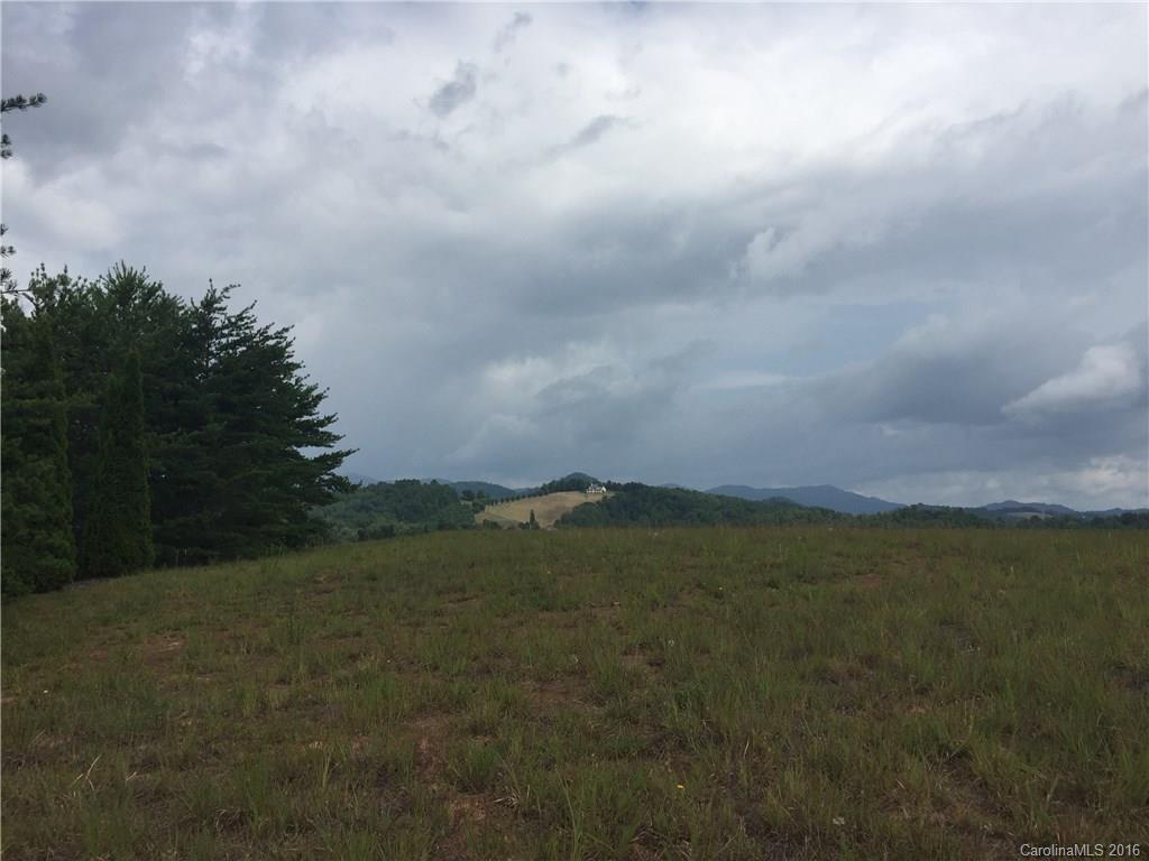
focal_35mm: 29
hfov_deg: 61.7
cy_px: 430
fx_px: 963
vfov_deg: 48.2
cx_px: 574
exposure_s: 1/3597
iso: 32
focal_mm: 4.15
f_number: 2.2
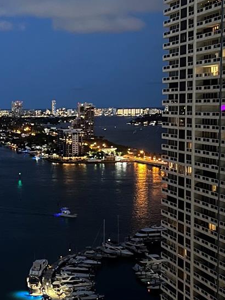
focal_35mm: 73
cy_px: 157
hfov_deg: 19.7
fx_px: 633
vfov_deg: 26.7
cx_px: 13
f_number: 1.5
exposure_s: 1/24
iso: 1000
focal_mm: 5.7
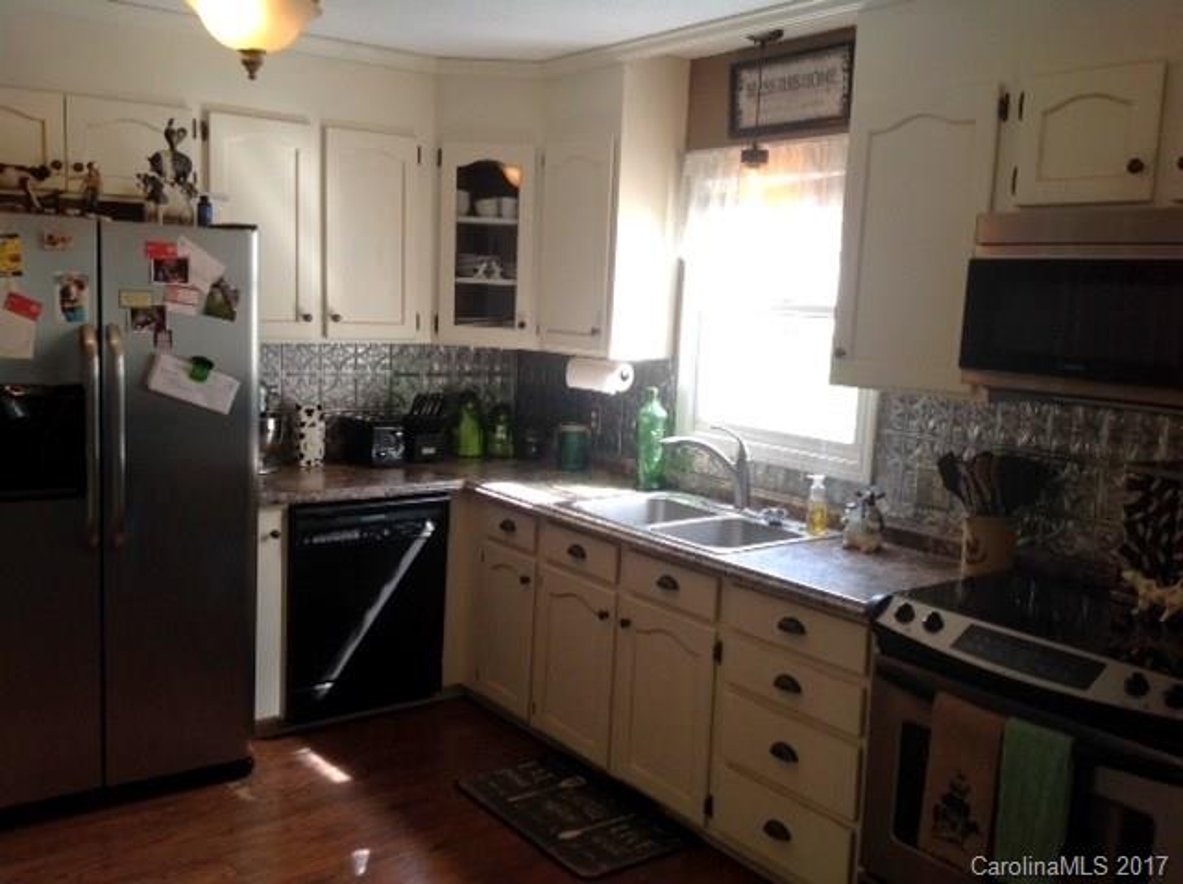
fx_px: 1194
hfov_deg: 52.7
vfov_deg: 40.6
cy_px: 442
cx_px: 592
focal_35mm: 35
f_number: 2.4
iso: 64
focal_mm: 4.28
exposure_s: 1/40
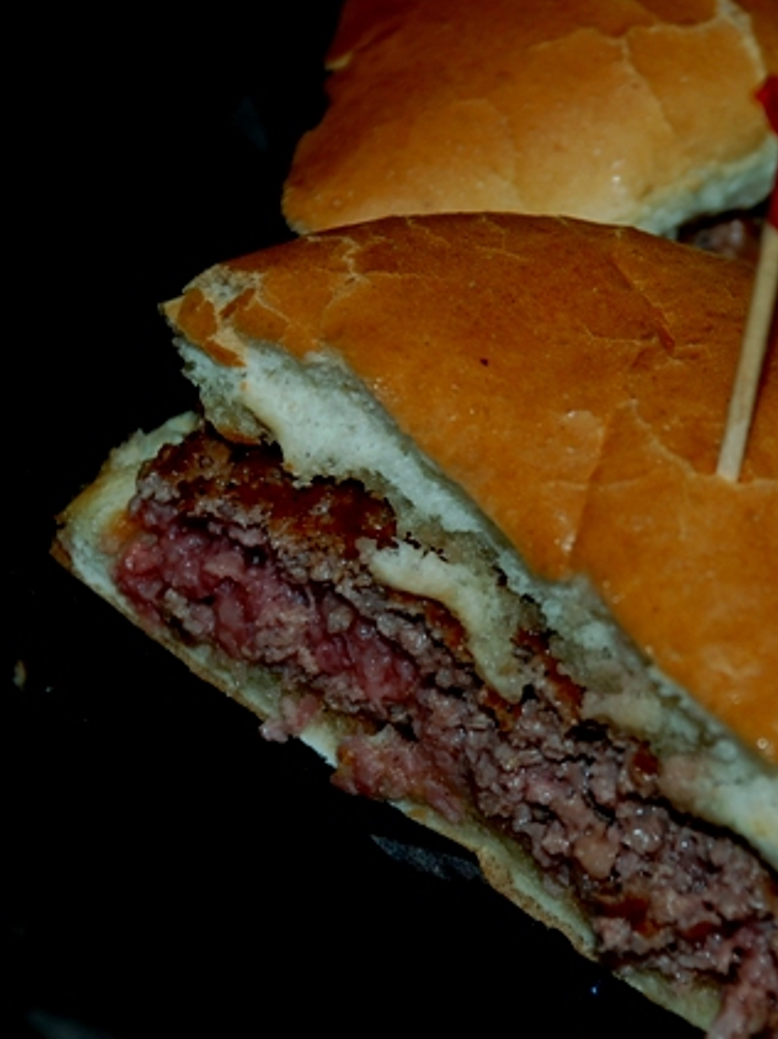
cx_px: 598
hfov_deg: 8.0
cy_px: 520
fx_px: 5571
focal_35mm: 186
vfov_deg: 10.7
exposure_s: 1/125
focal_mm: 85
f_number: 5.6
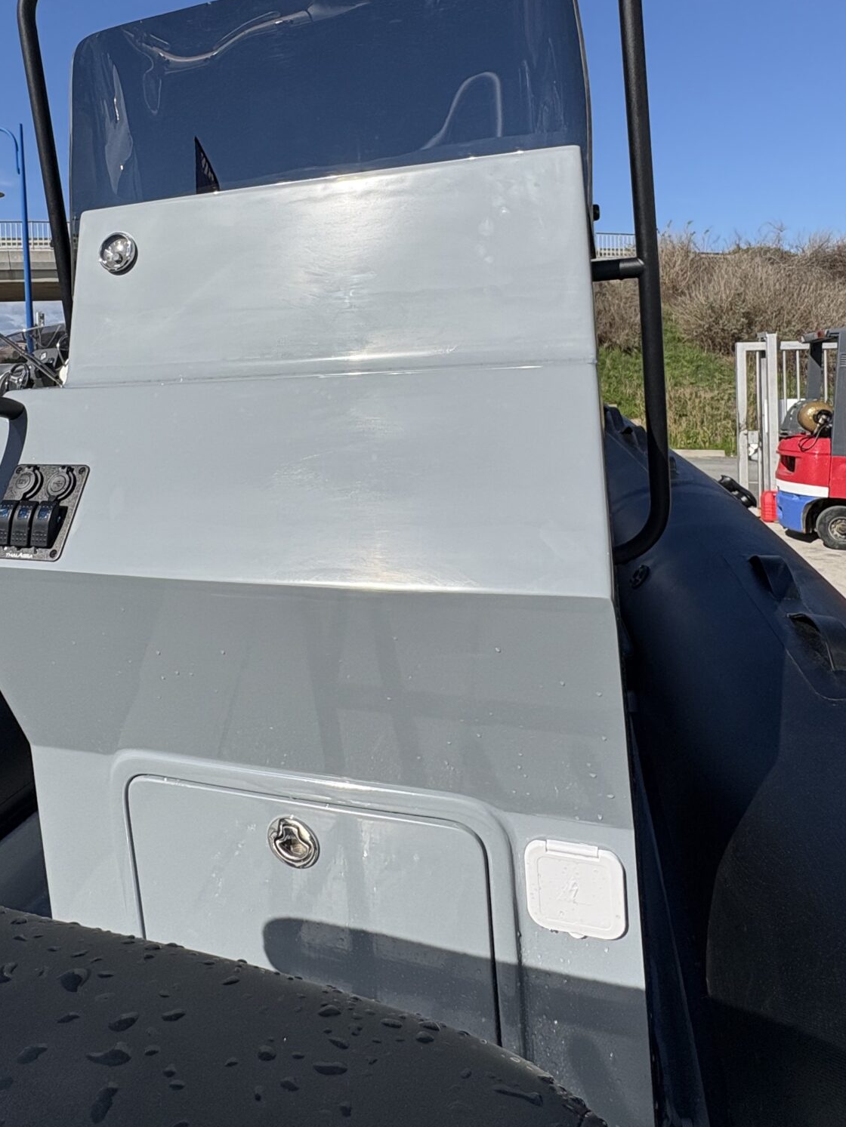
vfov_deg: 69.7
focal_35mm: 24
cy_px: 382
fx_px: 782
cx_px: 362
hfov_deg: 56.6
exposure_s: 1/4132
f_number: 2.2
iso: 50
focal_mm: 2.22
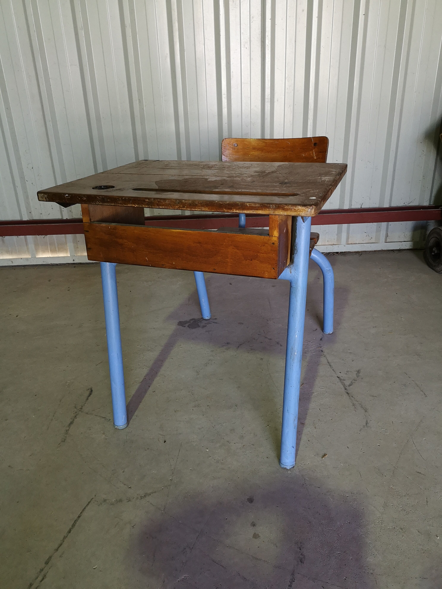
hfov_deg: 51.4
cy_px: 294
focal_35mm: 27
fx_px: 460
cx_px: 221
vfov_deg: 65.3
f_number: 1.8
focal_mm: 3.95
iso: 160
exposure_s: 1/100
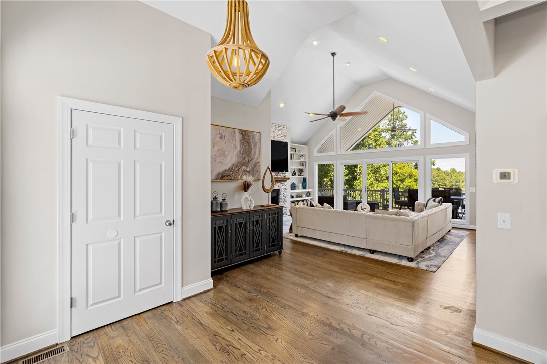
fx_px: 243
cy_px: 182
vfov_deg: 73.7
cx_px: 274
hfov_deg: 96.8
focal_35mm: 16
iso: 200
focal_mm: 16
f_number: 9
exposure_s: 1/13
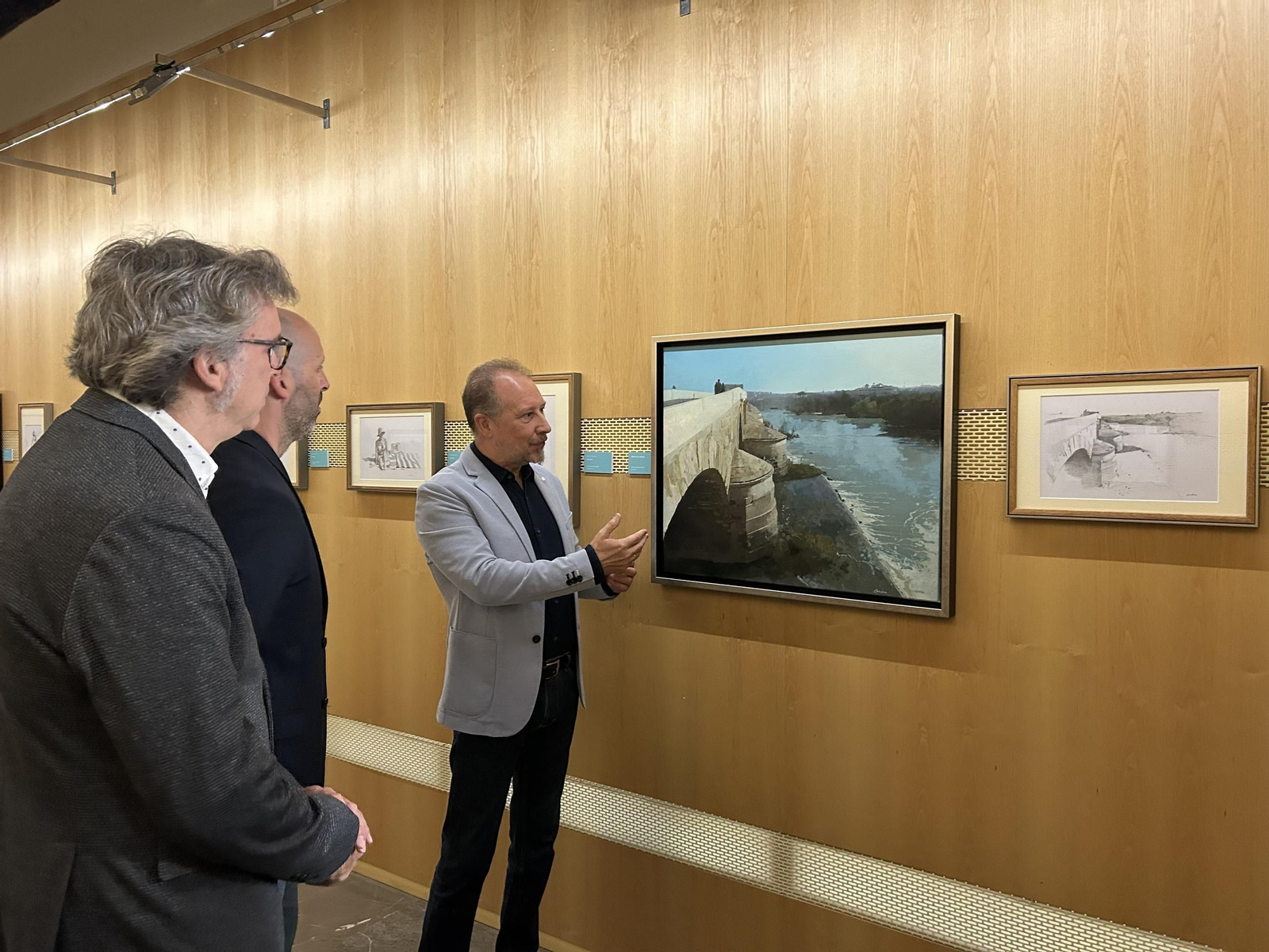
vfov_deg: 53.1
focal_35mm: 26
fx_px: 953
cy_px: 476
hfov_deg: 67.3
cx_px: 634
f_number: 1.5
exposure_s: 1/60
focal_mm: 5.7
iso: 320
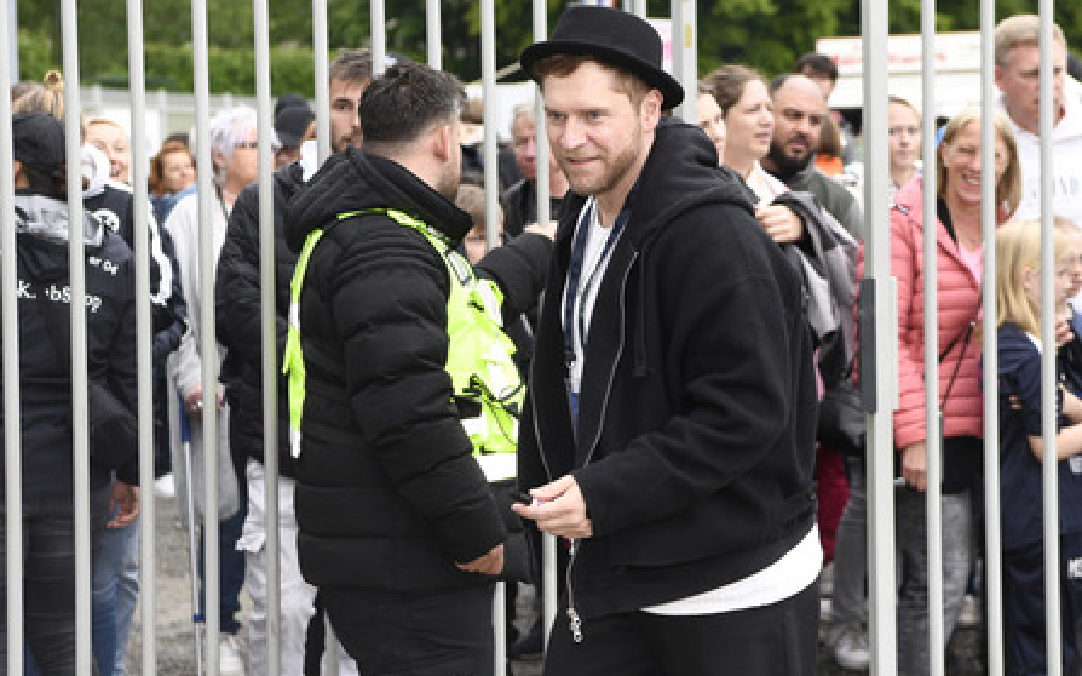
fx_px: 2122
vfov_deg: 18.1
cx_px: 539
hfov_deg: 28.6
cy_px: 317
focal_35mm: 72
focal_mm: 70
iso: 800
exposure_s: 1/1250
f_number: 4.5
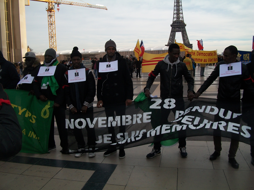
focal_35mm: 32
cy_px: 95
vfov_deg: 44.2
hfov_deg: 56.8
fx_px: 235
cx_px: 127
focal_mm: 5.7
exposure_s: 1/250
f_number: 5.5
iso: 80
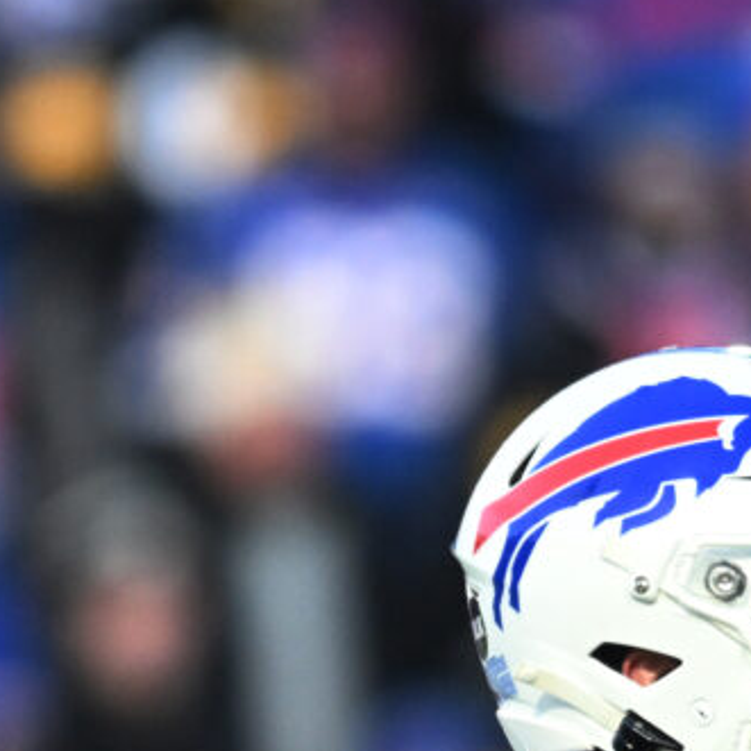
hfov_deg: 0.9
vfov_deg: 0.9
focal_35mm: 1971
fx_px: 48379
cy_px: 909
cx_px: 644
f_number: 4
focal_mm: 420
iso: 3200
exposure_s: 1/1250
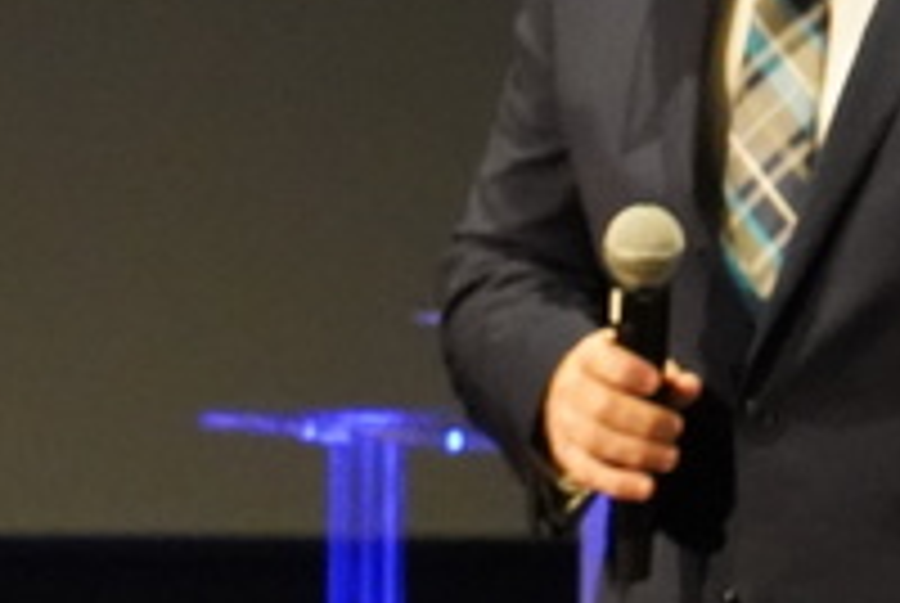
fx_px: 8963
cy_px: 1397
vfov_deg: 3.8
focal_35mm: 358
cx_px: 126
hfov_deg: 5.7
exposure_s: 1/100
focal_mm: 70
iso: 12800
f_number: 5.6
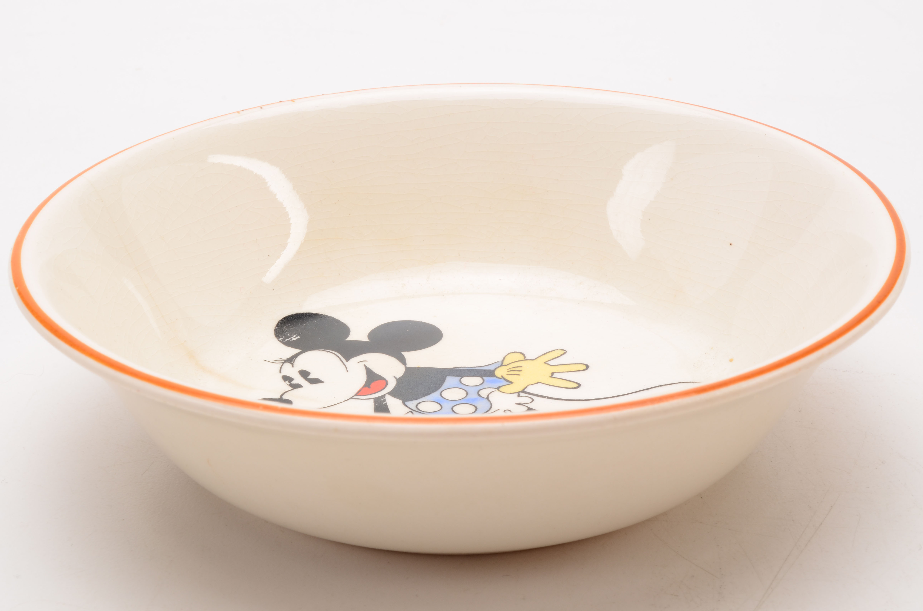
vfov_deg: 16.5
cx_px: 462
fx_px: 2111
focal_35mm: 82
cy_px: 306
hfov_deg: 24.7
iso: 100
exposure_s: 1/160
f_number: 22
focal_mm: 55
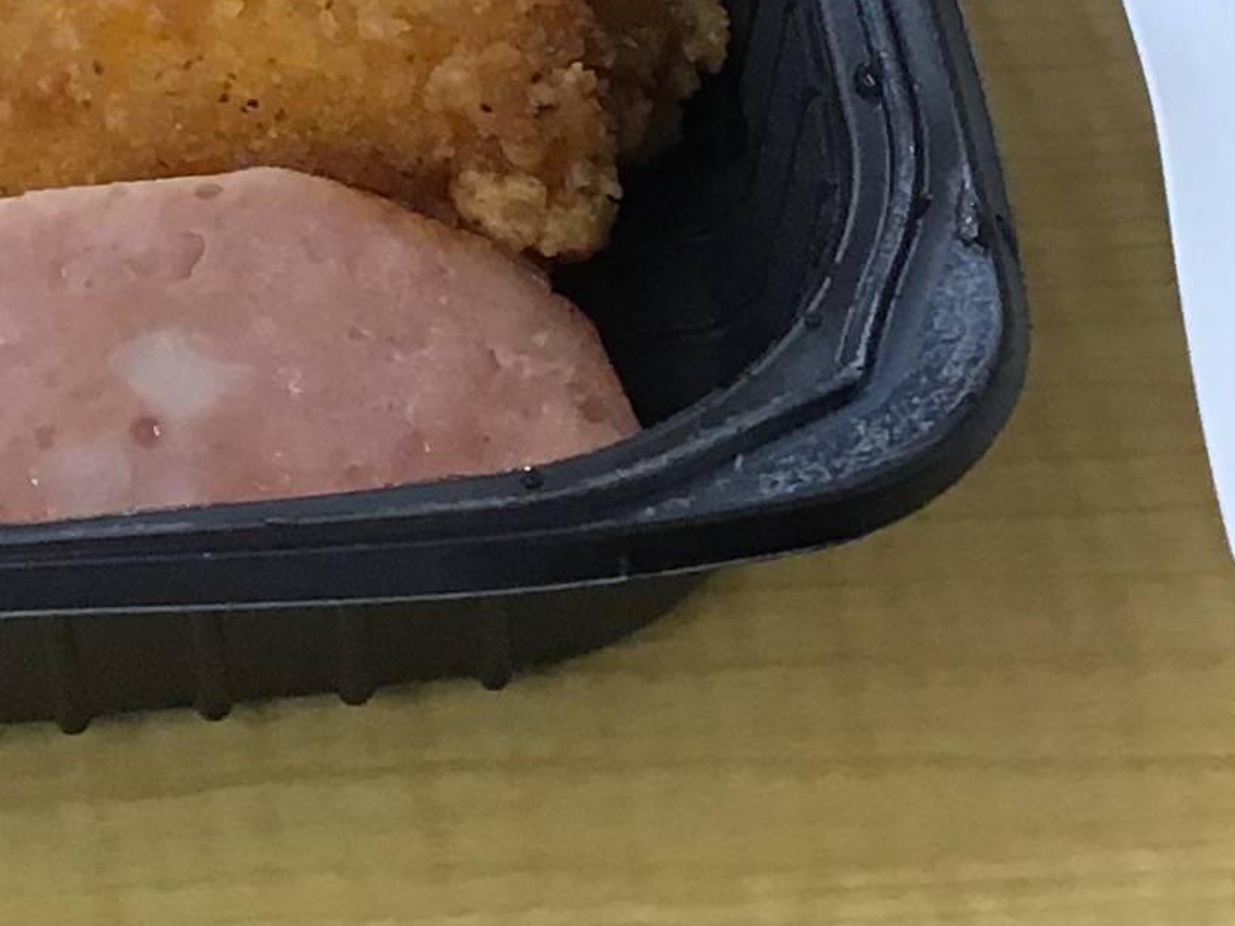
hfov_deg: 16.3
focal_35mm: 121
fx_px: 4317
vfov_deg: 11.7
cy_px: -433
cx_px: 638
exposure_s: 1/30
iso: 40
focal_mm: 3.3
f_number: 2.4
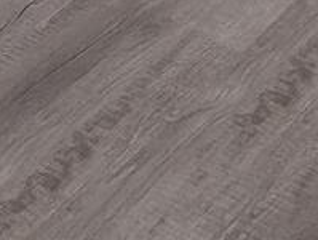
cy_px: -544
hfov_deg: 16.9
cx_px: 165
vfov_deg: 9.3
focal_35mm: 116
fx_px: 1068
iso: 92
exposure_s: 1/24
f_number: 2.2
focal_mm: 2.35
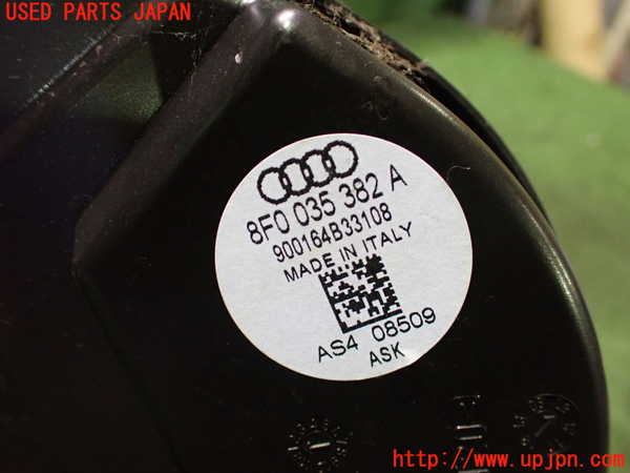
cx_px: 315
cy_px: 236
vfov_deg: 46.8
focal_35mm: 30
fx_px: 546
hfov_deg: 60.0
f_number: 2.3
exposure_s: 1/30
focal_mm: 5.4
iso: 1000
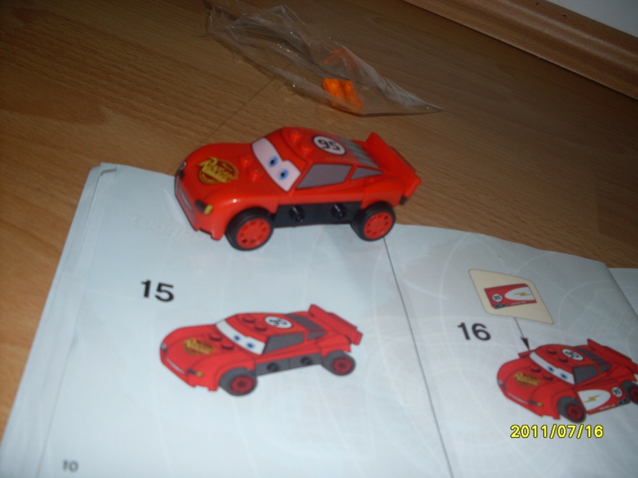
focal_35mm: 38
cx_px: 319
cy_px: 239
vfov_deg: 37.7
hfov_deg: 49.0
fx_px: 700
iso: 100
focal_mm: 6.3
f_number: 2.8
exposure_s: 1/45
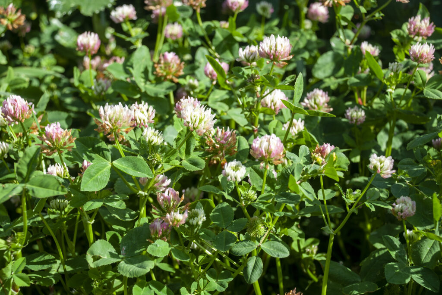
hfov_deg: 27.0
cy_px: 148
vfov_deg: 18.2
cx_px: 221
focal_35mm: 75
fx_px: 922
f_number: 6.3
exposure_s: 1/160
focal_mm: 50
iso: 100
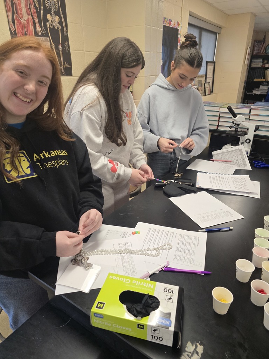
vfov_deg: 73.9
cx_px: 134
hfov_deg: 58.9
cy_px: 180
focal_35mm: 23
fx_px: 238
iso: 500
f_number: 1.7
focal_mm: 6.3
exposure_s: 1/120
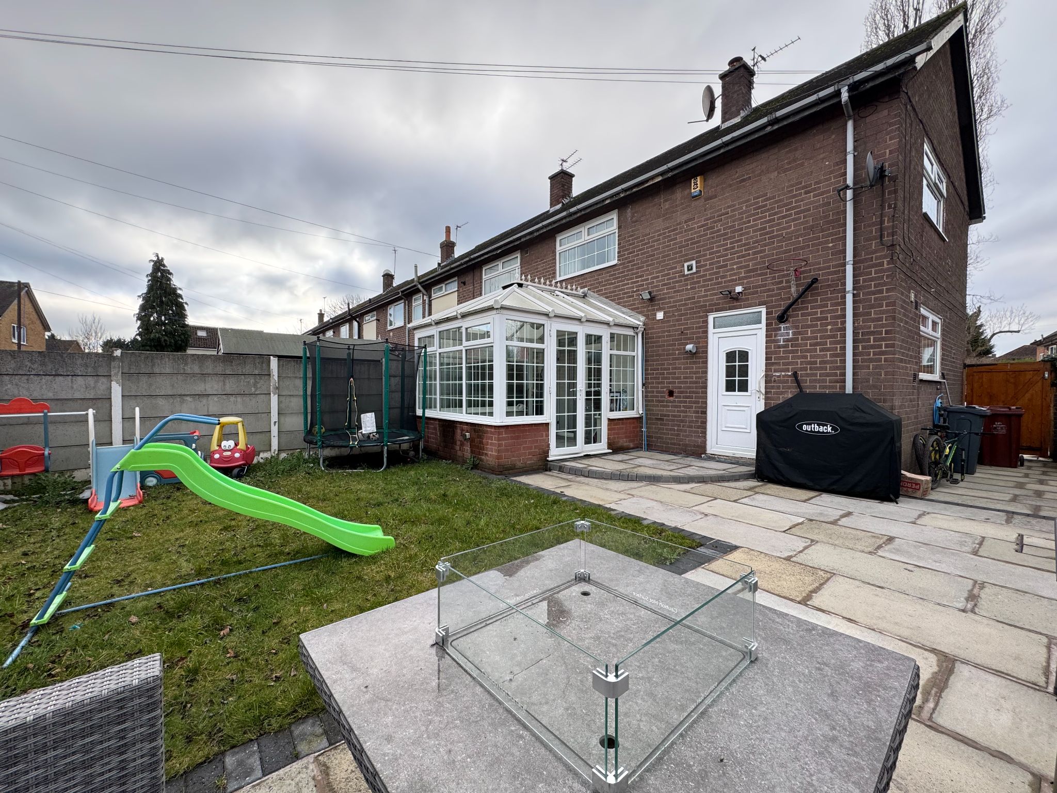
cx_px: 528
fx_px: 427
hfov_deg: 102.1
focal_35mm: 14
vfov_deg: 85.7
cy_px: 396
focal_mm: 2.22
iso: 40
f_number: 2.2
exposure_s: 1/244
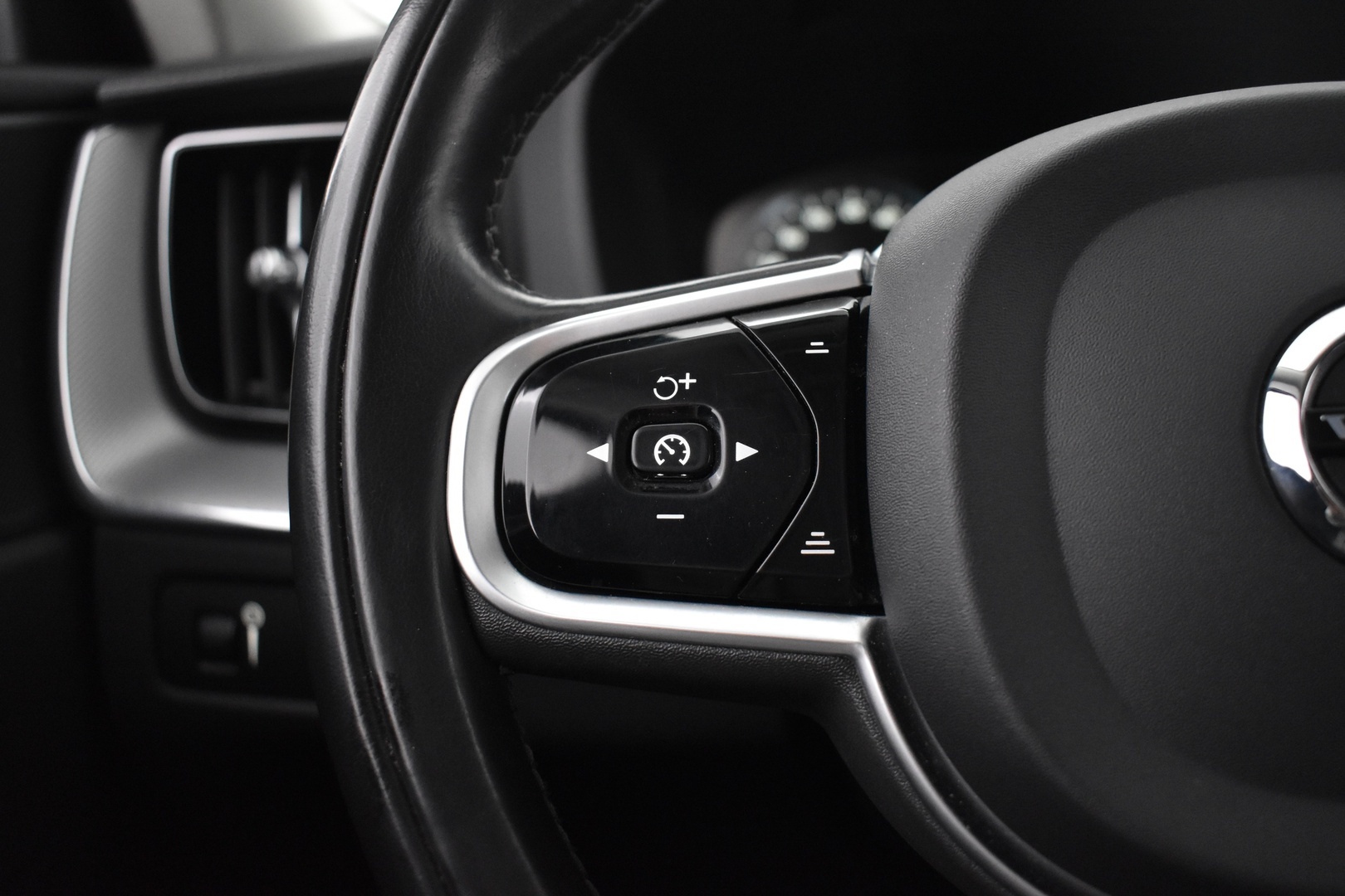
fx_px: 1345
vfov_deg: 36.9
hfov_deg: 53.1
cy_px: 448
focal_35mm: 36
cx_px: 672
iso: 3200
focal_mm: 24
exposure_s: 1/40
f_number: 3.8
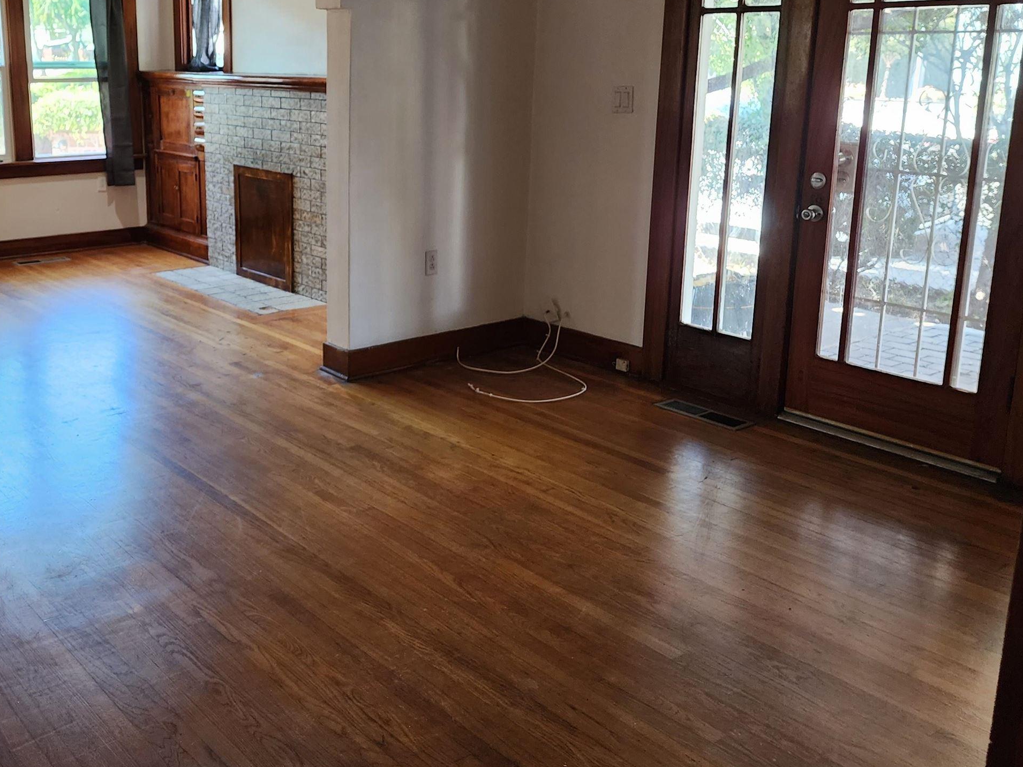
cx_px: 285
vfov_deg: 38.5
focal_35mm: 37
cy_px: 310
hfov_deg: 48.6
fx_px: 1093
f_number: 1.8
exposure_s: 1/120
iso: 400
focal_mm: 6.4
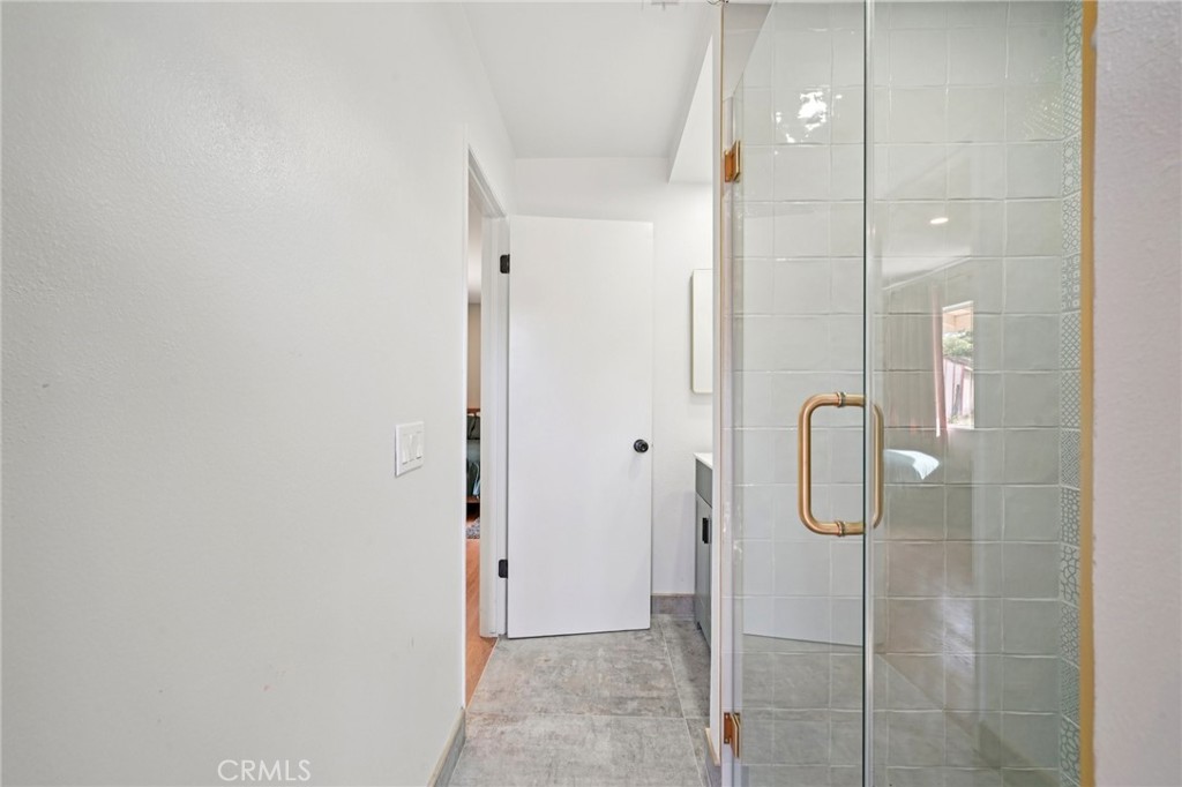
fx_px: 492
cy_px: 394
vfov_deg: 77.3
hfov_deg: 100.4
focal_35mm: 15
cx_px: 591
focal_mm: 15
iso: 400
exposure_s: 1/13
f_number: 10
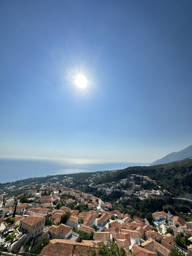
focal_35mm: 14
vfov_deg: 102.0
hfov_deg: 85.7
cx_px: 96
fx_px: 103
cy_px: 128
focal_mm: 2.22
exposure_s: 1/3300
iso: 50
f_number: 2.2
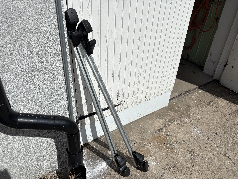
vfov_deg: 53.1
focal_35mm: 26
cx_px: 119
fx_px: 179
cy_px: 90
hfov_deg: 67.3
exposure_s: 1/10101
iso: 32
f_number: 1.6
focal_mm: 5.96
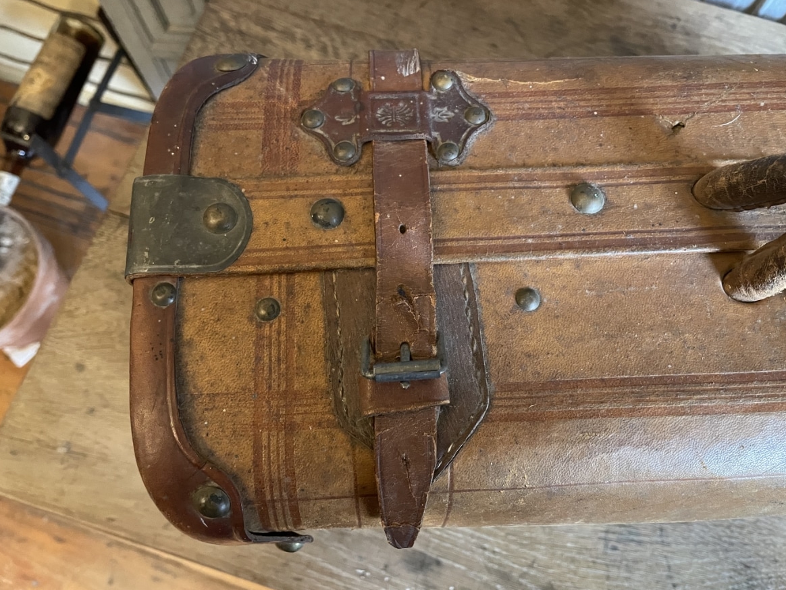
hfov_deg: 65.3
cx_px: 403
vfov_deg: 51.4
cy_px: 291
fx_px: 613
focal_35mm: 27
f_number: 1.6
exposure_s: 1/25
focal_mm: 4.2
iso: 500
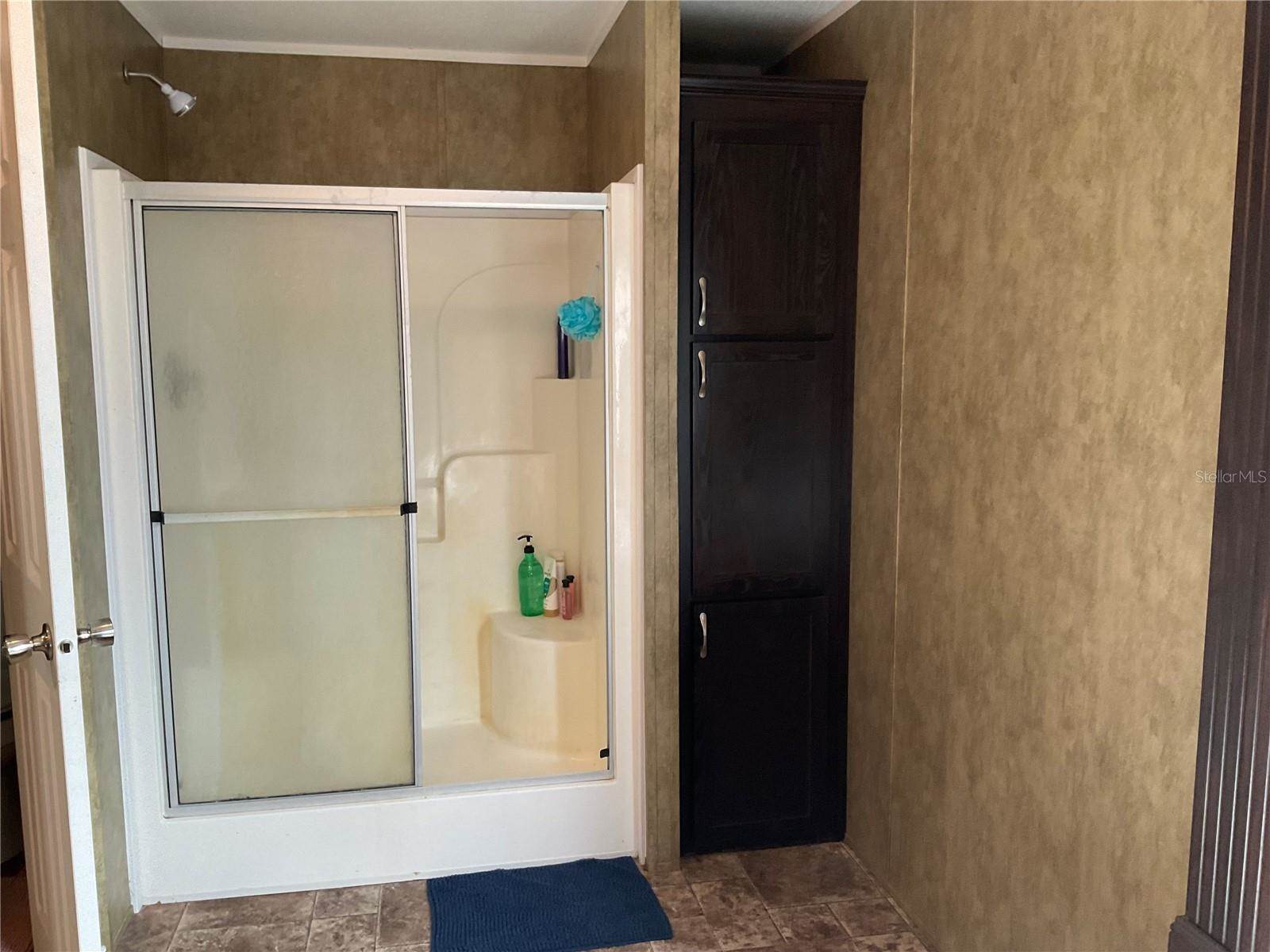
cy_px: 476
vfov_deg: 48.2
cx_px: 635
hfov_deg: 61.7
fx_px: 1064
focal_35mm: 29
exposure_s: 1/60
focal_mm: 3
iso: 125
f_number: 1.8
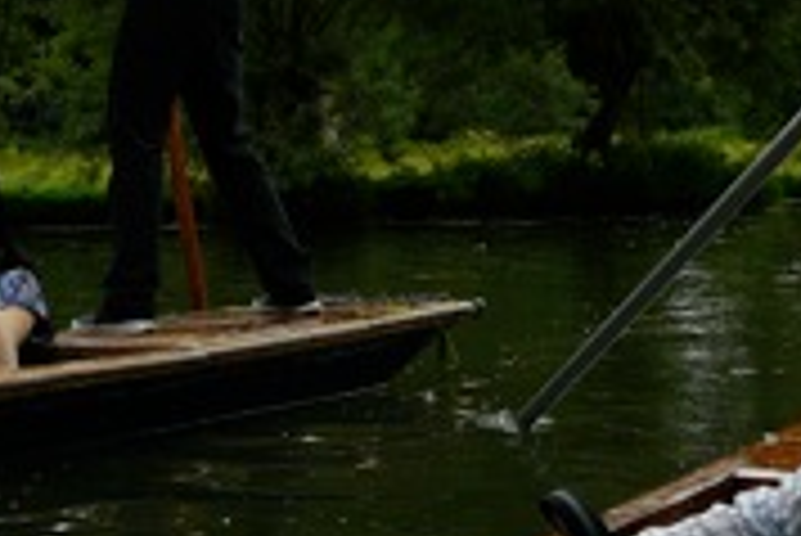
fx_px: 2004
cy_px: -54
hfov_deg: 22.6
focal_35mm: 90
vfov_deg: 14.8
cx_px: 441
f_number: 2.8
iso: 80
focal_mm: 5.2
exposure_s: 1/400
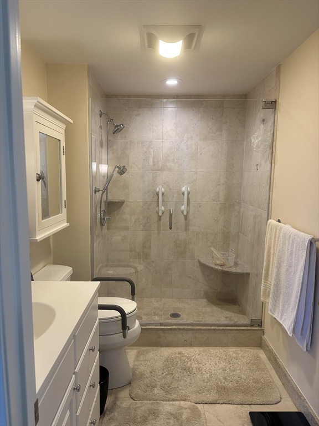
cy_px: 213
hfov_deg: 56.8
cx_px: 160
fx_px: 295
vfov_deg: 71.6
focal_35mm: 24
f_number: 1.78
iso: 160
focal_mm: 6.86
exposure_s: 1/120
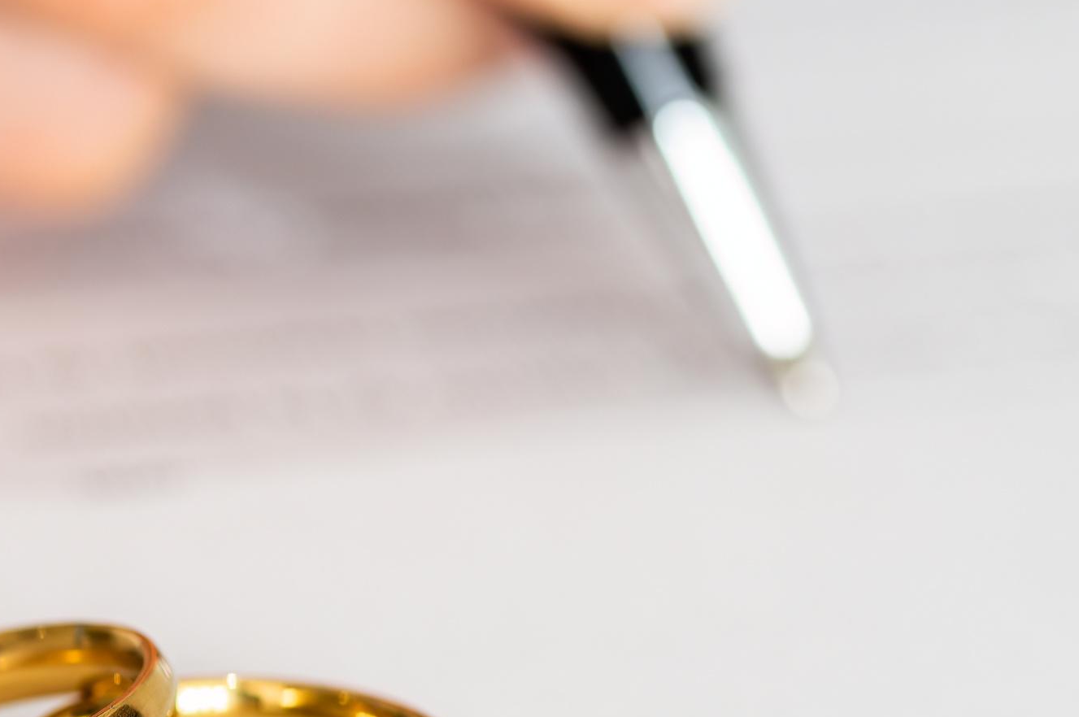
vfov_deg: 3.9
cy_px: 414
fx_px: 10663
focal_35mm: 356
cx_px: 276
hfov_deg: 5.8
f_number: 5.6
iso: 200
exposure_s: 1/20
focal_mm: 105
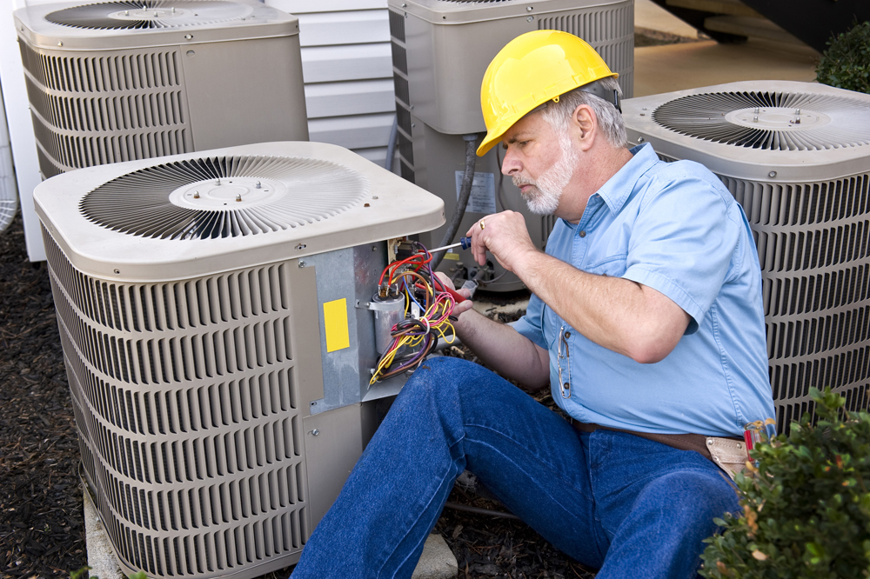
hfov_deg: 41.1
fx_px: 1160
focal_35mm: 48
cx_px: 435
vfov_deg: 28.1
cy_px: 290
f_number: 5.6
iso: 200
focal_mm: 48
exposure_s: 1/160
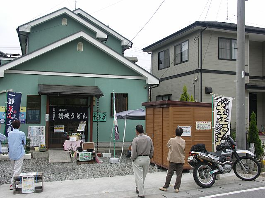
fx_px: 283
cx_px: 132
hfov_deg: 50.1
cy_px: 99
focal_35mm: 37
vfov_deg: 38.7
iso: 50
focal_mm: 9.6
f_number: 5
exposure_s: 1/200
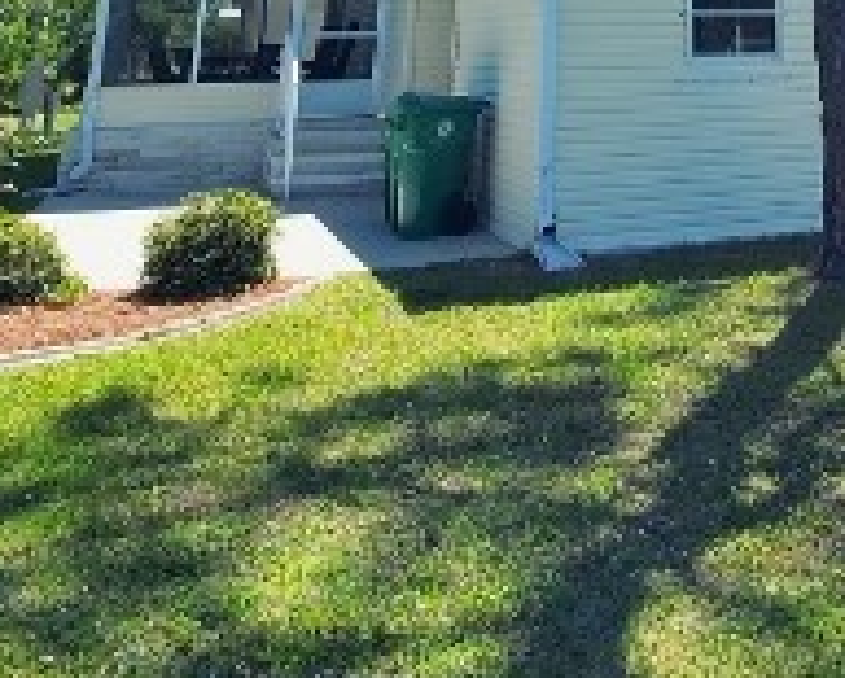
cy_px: -293
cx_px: 740
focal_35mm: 42
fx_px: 1052
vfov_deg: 27.2
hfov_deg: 40.8
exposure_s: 1/1300
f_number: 2.2
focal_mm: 1.8
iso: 50
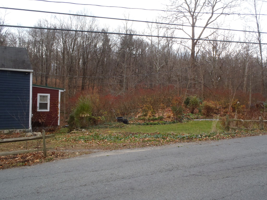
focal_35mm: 28
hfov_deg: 63.4
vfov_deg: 49.7
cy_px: 100
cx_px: 134
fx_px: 216
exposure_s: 1/40
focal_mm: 5
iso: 100
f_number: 3.9
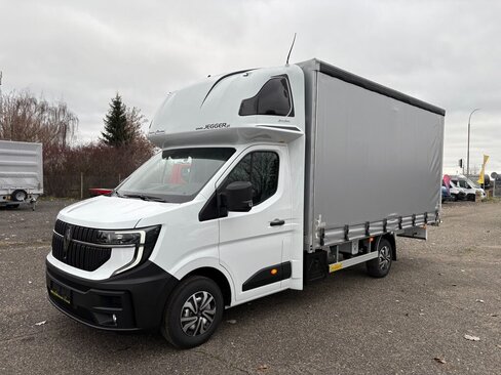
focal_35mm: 26
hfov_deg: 67.3
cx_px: 250
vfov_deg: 53.1
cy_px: 188
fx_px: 376
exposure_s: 1/355
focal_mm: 5.96
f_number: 1.6
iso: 50
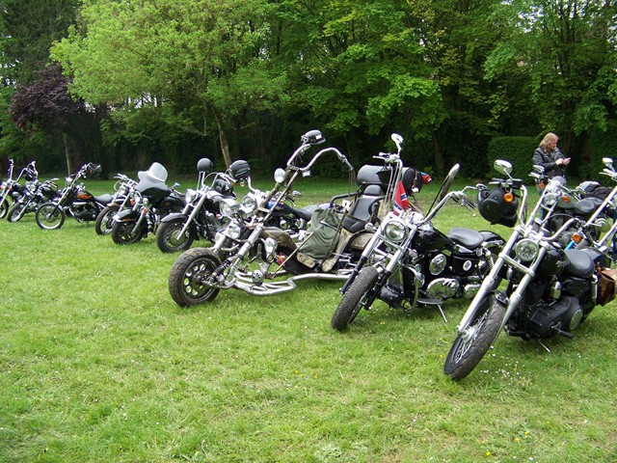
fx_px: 642
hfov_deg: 51.4
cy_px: 232
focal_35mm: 36
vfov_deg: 39.7
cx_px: 308
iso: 63
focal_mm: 5.85
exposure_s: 1/80
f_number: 2.8
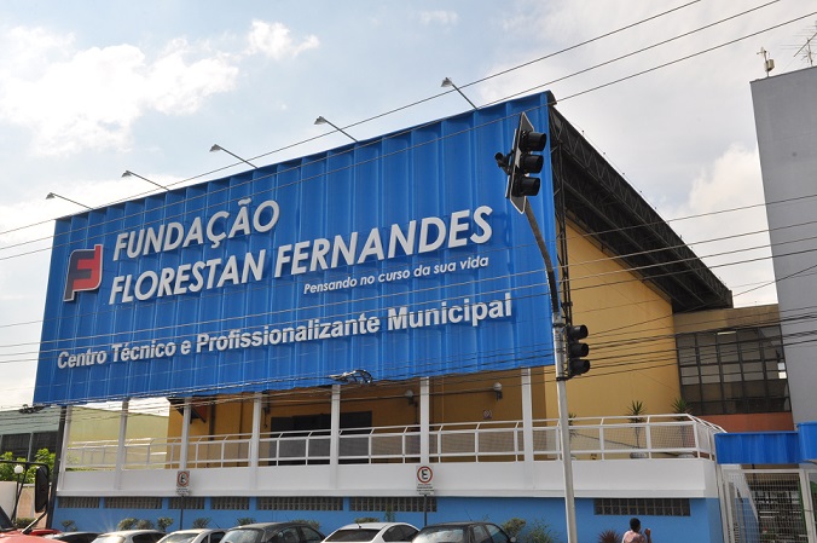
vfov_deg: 38.3
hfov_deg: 55.2
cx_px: 408
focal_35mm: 34
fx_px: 782
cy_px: 272
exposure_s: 1/200
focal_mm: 23
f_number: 22
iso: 400
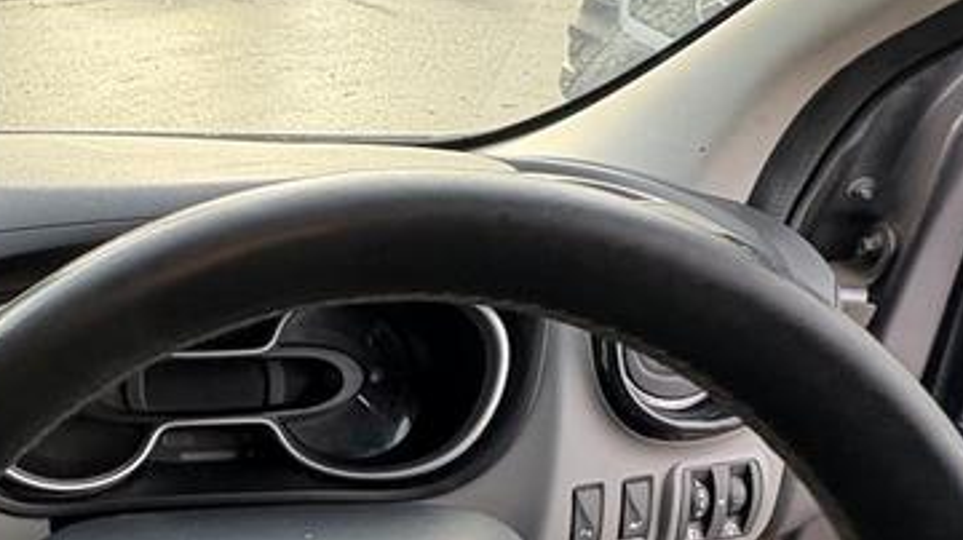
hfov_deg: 46.2
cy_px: 500
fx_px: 970
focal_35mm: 38
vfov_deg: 29.7
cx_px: 48
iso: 125
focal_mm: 2.22
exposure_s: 1/99
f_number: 2.2
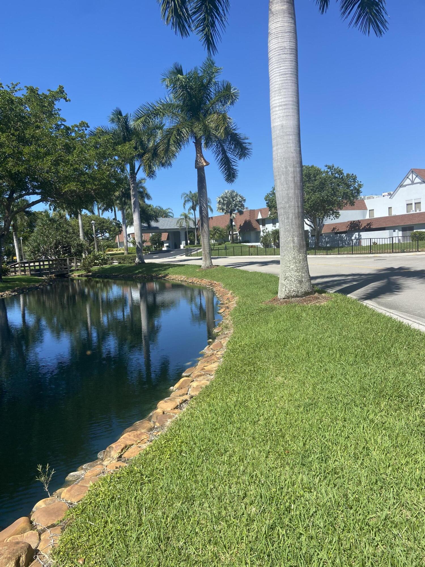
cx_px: 212
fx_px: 426
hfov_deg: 53.1
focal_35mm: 26
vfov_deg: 67.3
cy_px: 284
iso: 32
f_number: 1.8
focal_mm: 4.25
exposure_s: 1/2358
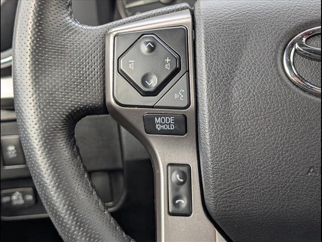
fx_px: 456
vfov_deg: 29.7
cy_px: 121
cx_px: 161
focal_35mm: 49
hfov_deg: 38.9
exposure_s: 1/1111
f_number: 1.68
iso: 347
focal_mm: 6.9
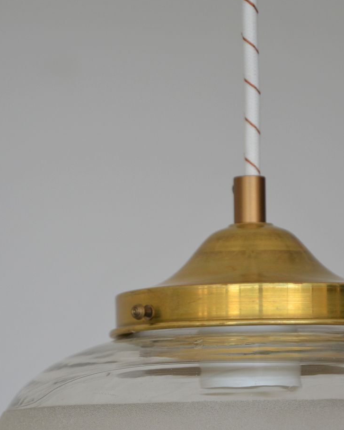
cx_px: 163
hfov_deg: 6.3
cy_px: 346
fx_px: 3131
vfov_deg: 7.8
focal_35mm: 246
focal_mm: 98
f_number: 5.6
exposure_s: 1/250
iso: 400
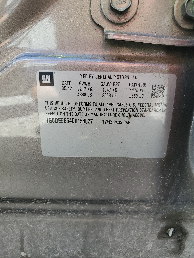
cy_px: 129
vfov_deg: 67.3
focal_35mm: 26
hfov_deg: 53.1
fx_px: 194
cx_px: 97
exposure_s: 1/233
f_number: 1.5
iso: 50
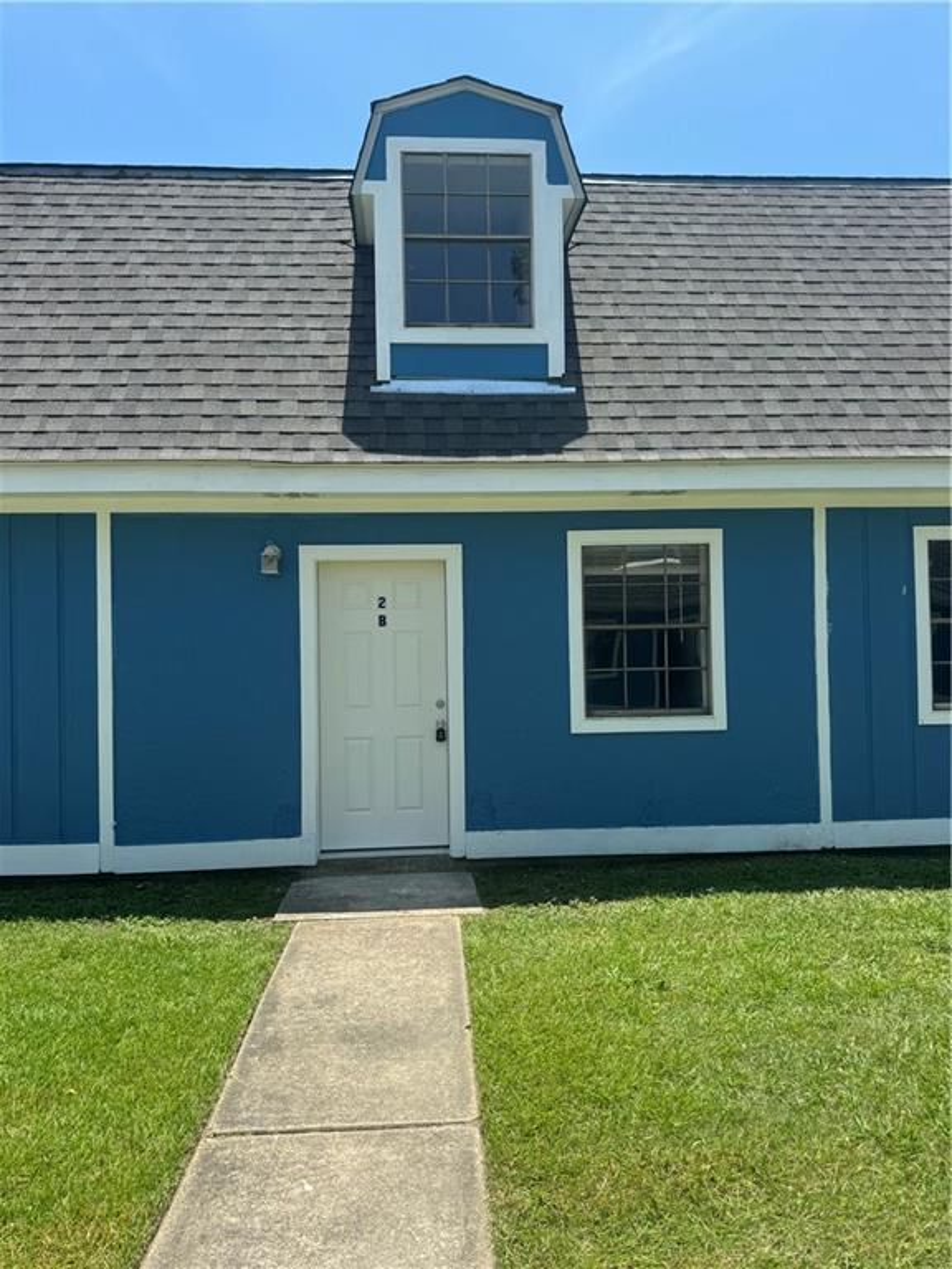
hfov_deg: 56.8
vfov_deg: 71.6
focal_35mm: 24
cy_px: 634
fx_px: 880
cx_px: 476
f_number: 1.78
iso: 80
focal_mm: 6.76
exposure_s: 1/2833
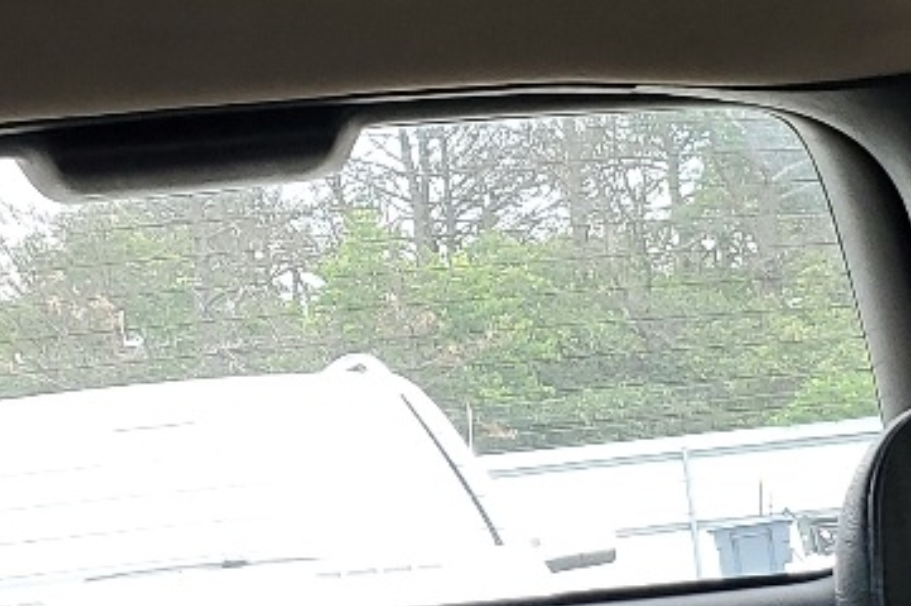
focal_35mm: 120
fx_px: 3034
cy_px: 306
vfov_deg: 11.4
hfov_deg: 17.1
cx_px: 434
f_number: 1.5
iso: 50
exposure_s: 1/135
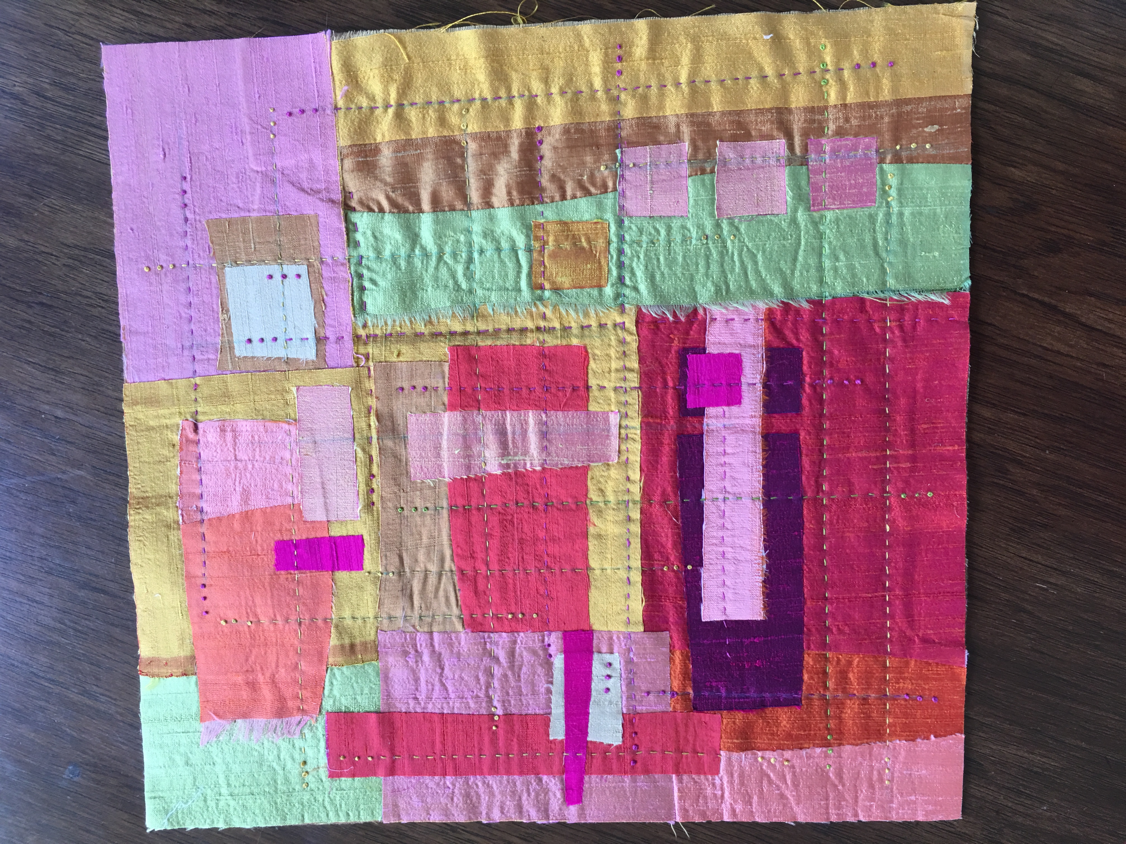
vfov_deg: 48.2
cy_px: 422
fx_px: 943
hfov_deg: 61.7
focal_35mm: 29
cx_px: 563
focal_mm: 4.15
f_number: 2.2
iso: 32
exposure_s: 1/30
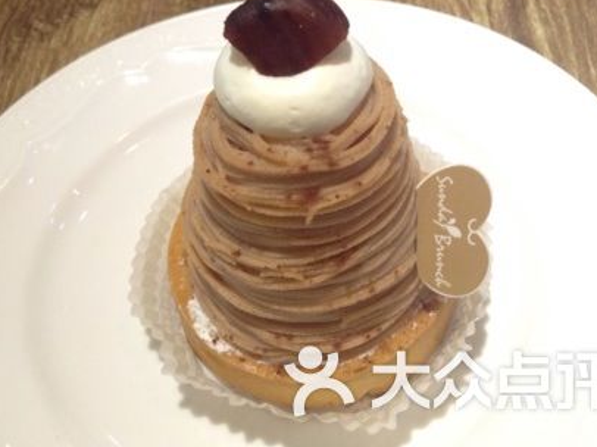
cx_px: 300
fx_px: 672
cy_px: 193
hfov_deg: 47.9
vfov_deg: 36.7
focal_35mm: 39
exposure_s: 1/24
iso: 125
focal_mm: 3.3
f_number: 2.4
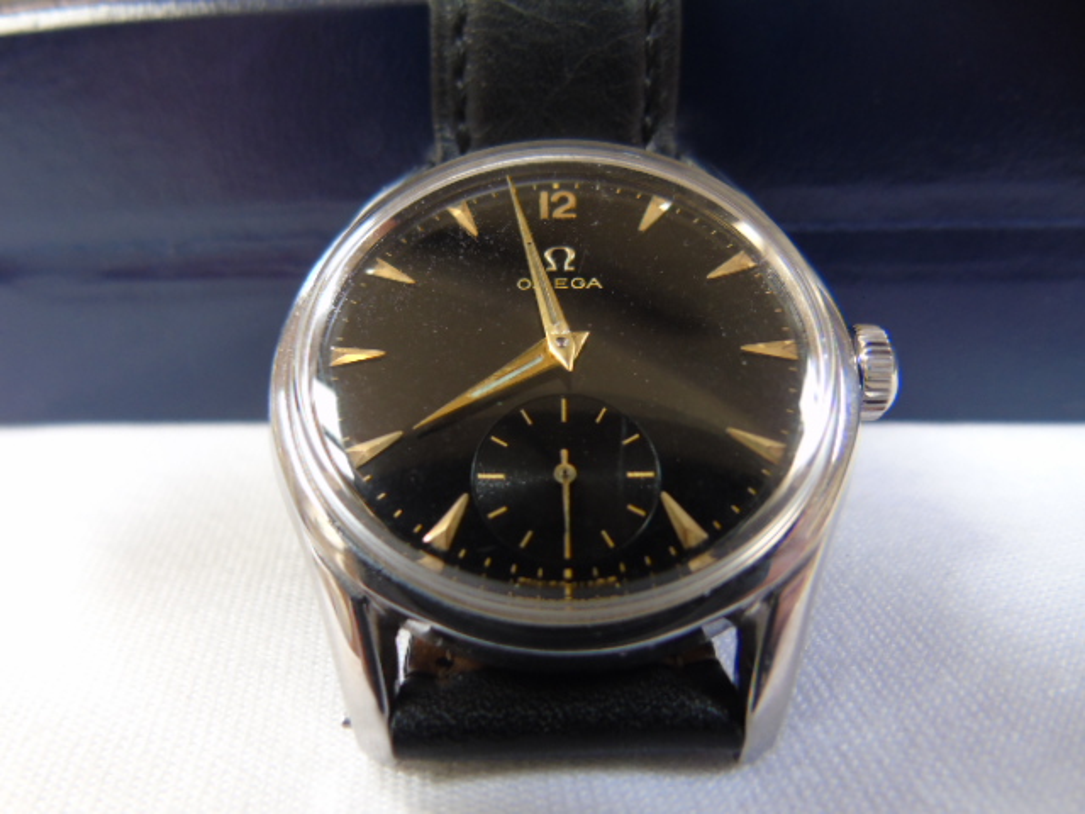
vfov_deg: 54.9
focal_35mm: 25
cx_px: 542
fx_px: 784
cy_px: 407
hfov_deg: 69.4
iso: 160
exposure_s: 1/30
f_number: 3.4
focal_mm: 4.4
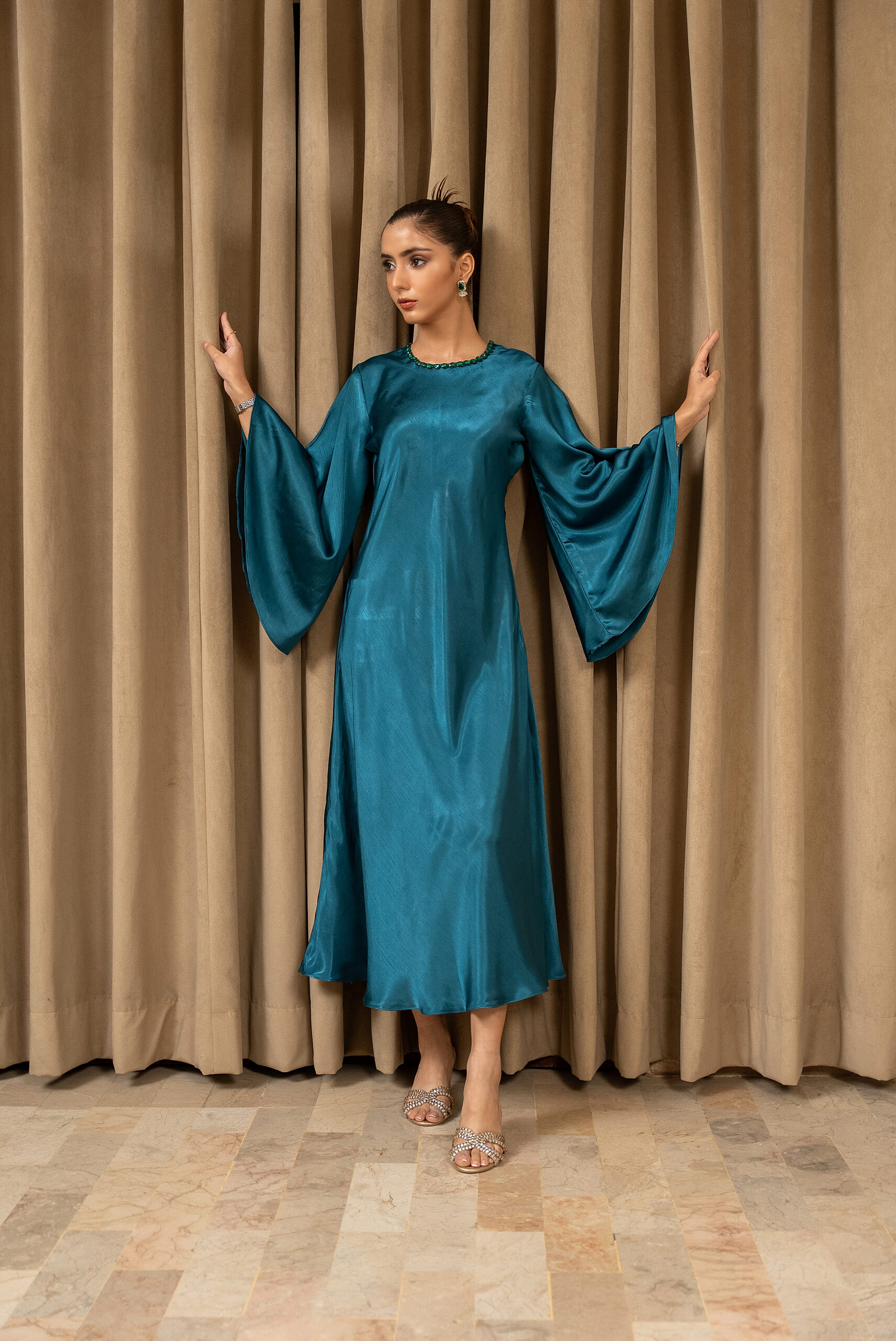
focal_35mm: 45
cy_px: 670
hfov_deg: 30.2
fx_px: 1663
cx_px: 448
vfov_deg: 43.9
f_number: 2.8
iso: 1000
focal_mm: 44.6
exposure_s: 1/100
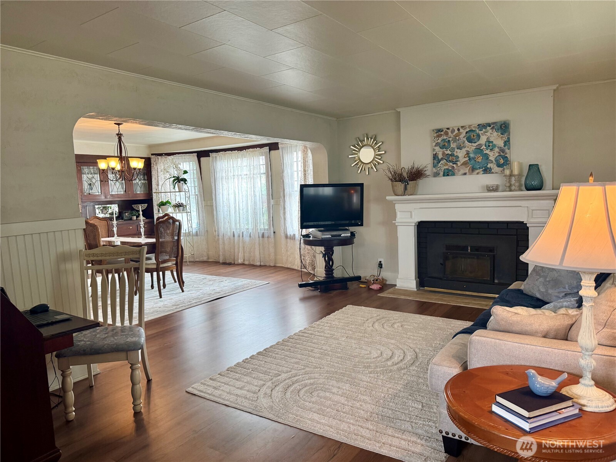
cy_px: 231
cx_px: 308
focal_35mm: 24
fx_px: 427
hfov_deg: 71.6
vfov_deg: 56.8
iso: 200
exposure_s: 1/120
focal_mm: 6.76
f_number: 1.78
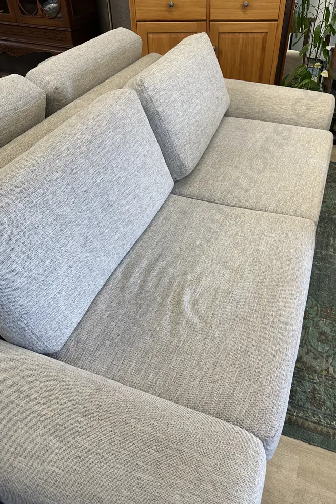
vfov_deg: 69.4
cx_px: 190
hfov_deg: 49.4
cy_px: 254
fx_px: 364
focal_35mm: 26
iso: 160
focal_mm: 6.86
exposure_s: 1/100
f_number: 1.78
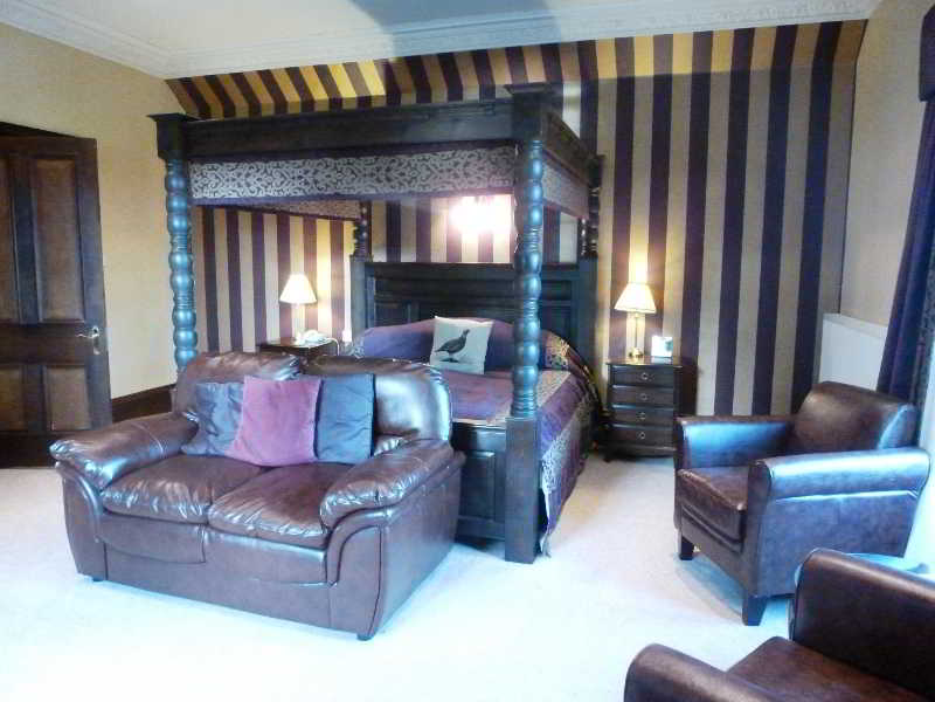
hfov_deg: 71.6
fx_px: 648
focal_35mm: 24
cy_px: 351
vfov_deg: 56.8
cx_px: 468
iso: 1000
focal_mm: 4.3
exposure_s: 1/15
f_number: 3.3
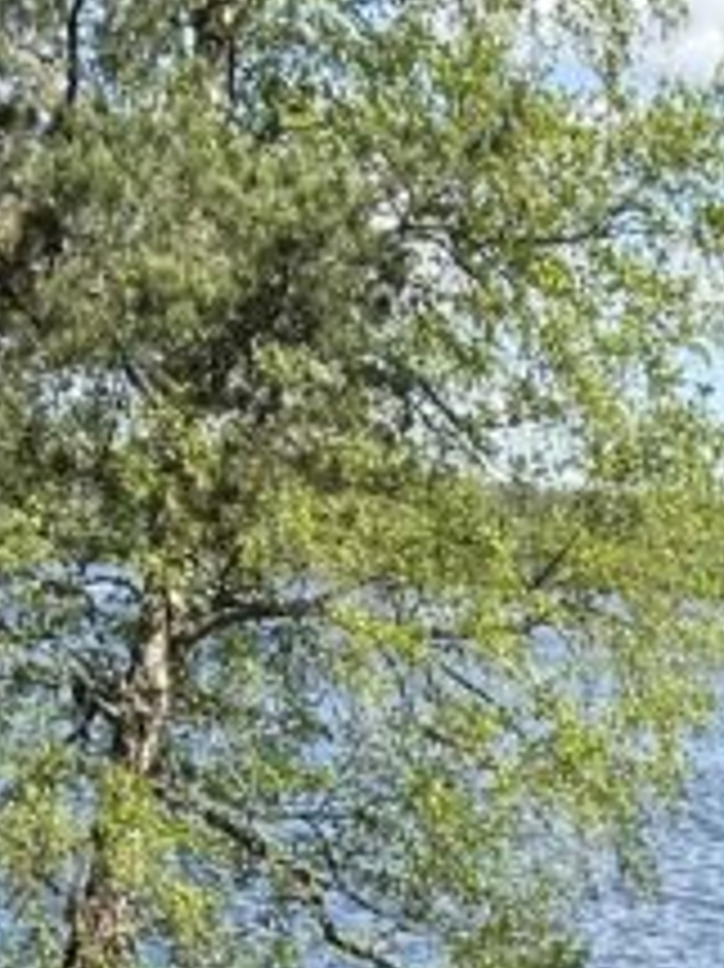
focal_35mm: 124
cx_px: 980
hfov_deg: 11.6
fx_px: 3461
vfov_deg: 13.2
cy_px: 2076
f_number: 1.5
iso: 50
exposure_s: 1/1344
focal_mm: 5.7
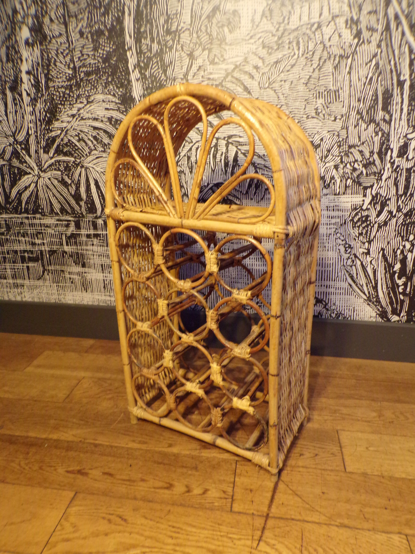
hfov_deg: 56.8
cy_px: 277
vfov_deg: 71.6
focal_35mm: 24
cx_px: 208
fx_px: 384
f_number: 3
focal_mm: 4.3
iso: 400
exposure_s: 1/10
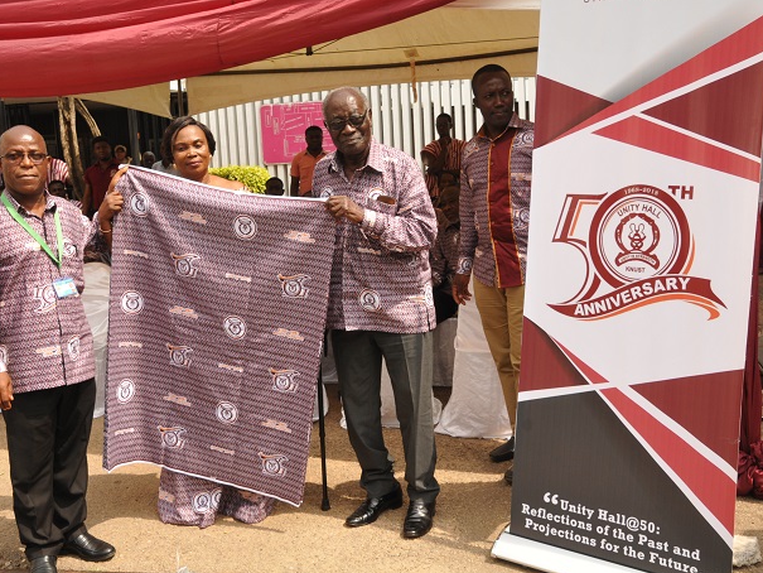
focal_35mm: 40
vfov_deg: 36.0
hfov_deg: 46.8
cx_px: 367
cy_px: 284
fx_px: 882
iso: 400
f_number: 10
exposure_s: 1/320
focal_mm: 24
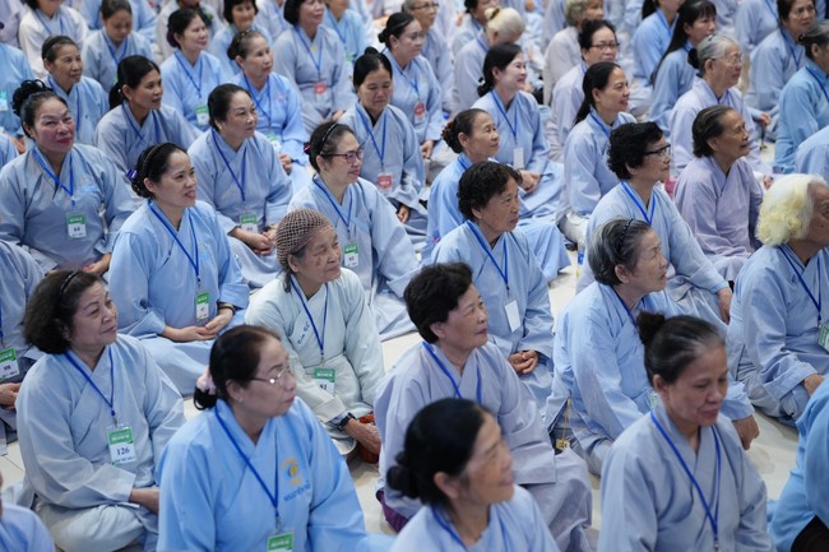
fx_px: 1404
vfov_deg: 22.2
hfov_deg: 32.9
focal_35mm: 61
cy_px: 276
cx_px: 414
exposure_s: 1/125
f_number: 2.5
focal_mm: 61
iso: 1250
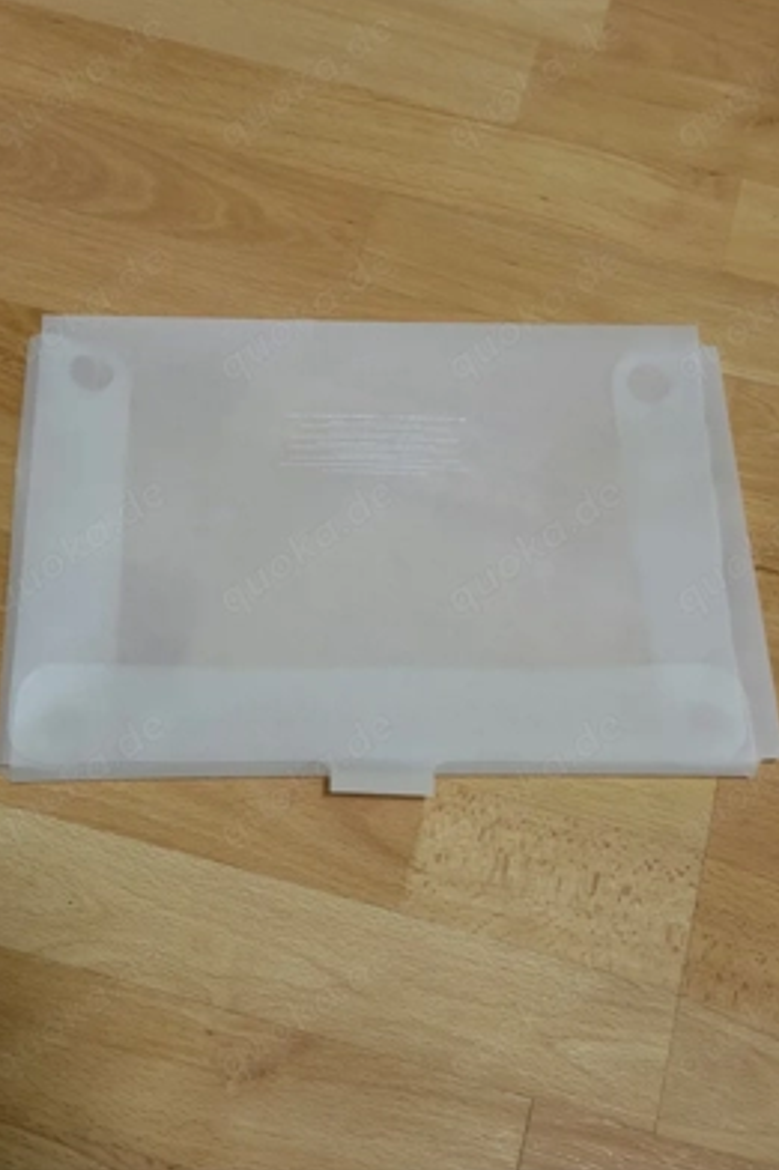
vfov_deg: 38.9
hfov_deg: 26.5
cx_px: 370
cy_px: 579
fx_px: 1657
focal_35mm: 51
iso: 400
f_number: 1.78
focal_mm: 6.76
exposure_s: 1/40
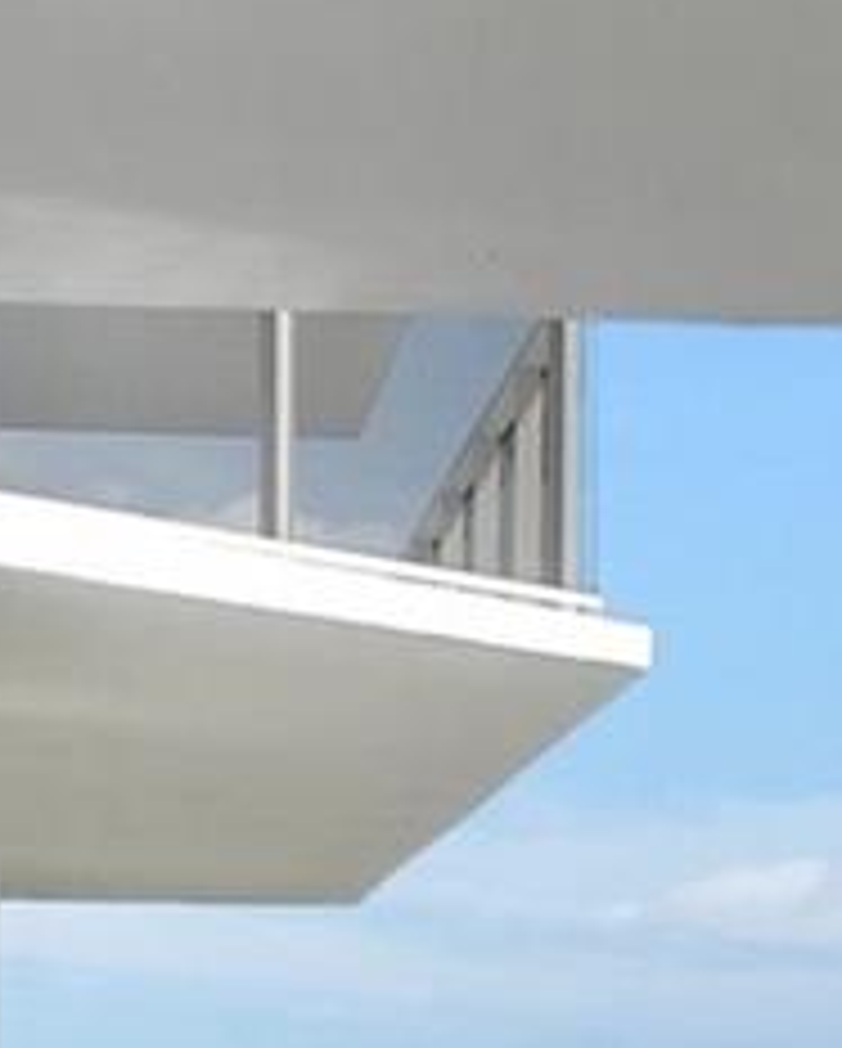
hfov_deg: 10.8
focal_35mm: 103
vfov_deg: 17.9
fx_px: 3202
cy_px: 1160
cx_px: 2449
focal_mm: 16
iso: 640
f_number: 13
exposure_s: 1/1600
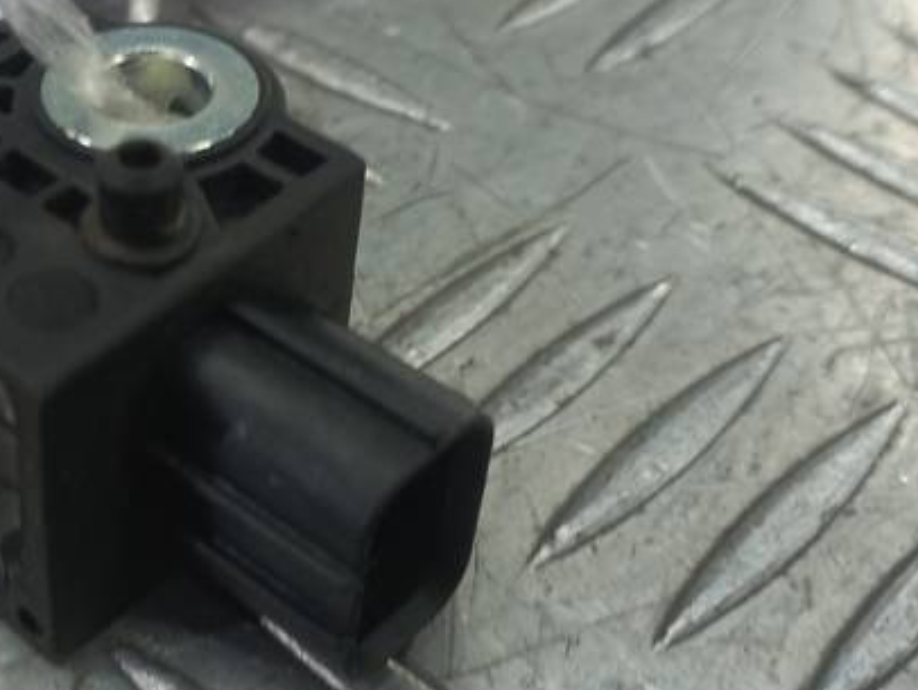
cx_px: 75
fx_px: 1672
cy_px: 308
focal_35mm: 63
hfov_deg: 29.3
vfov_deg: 23.3
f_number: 1.8
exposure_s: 1/50
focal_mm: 4.6
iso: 64
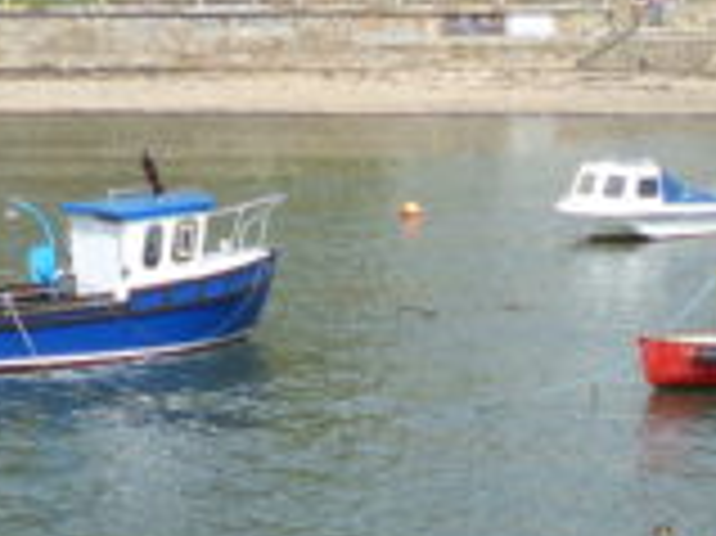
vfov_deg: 11.8
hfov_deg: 16.3
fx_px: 2501
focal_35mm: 121
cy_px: 743
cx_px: 432
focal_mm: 4.5
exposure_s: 1/800
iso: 100
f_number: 4
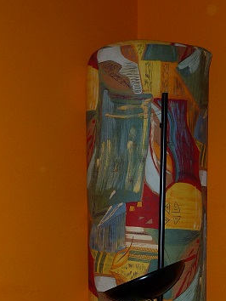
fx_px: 687
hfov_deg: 18.6
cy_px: 326
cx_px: 66
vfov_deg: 23.3
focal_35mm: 79
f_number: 3.5
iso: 100
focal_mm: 5.7
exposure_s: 1/30
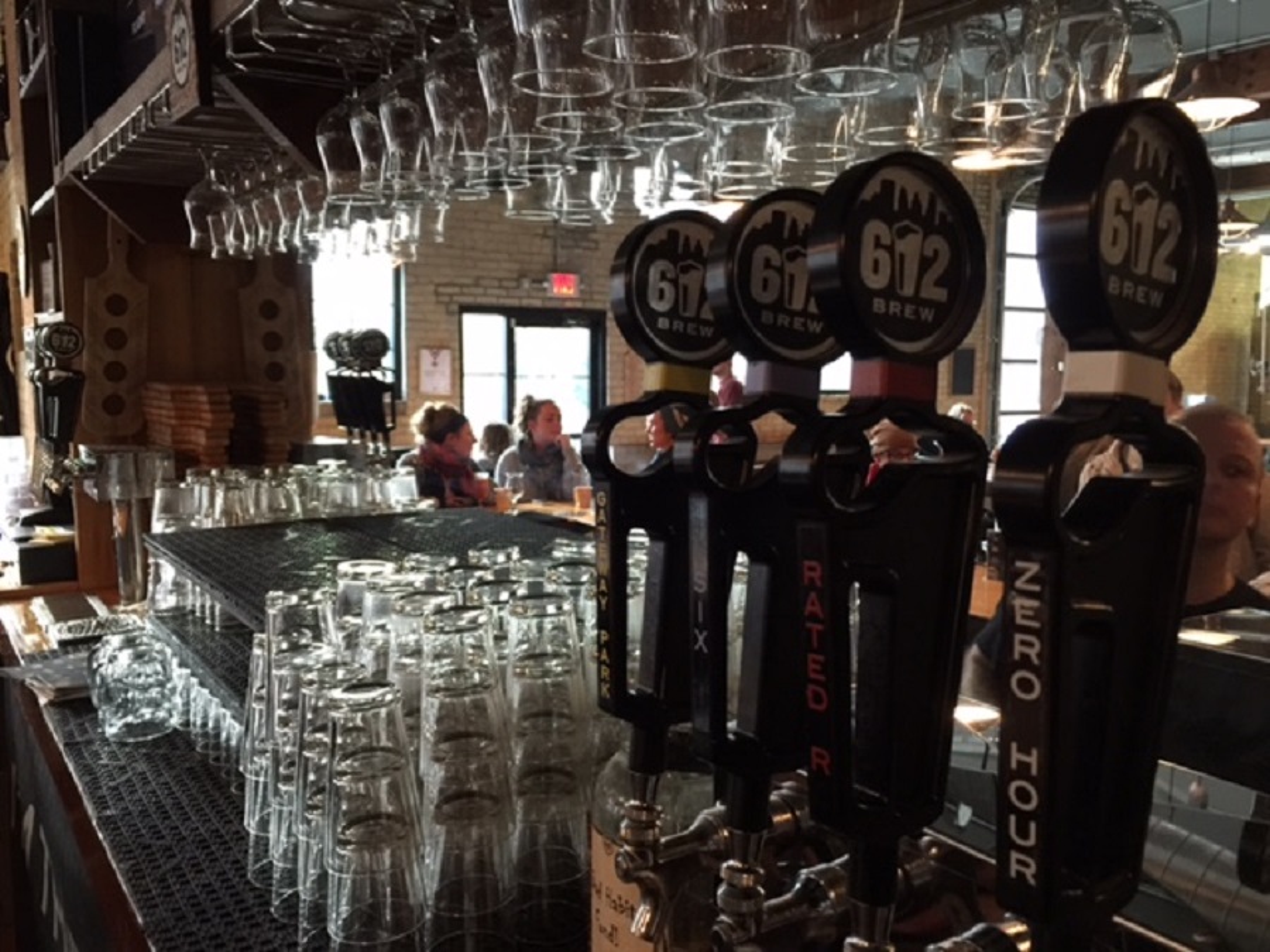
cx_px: 635
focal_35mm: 29
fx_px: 1064
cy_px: 476
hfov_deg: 61.7
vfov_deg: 48.2
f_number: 2.2
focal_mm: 4.15
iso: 125
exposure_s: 1/10
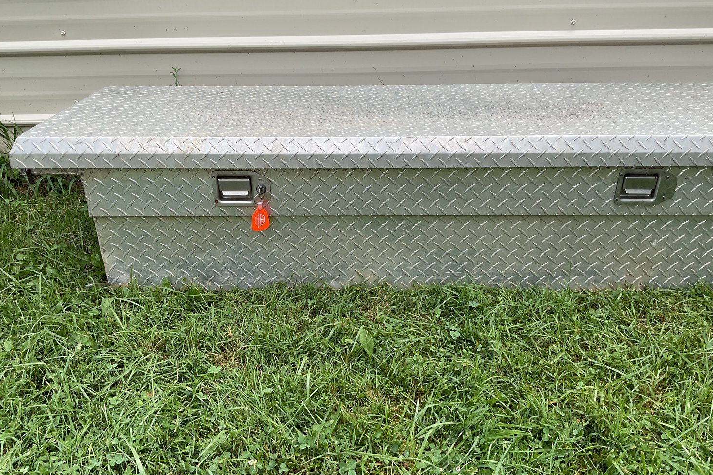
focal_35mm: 31
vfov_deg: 42.3
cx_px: 353
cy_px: 227
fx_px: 614
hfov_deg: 60.3
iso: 16
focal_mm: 3
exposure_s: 1/403
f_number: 1.8
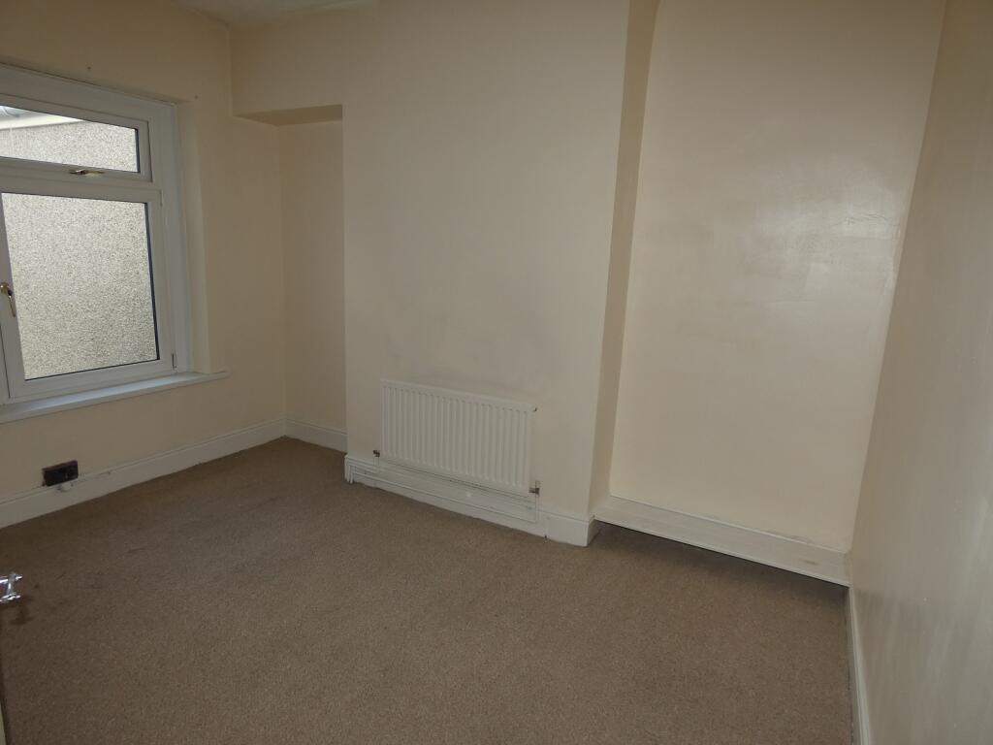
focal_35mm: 20
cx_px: 496
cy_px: 372
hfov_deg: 81.7
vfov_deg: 66.0
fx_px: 574
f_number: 2.8
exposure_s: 1/125
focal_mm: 3.6
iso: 80
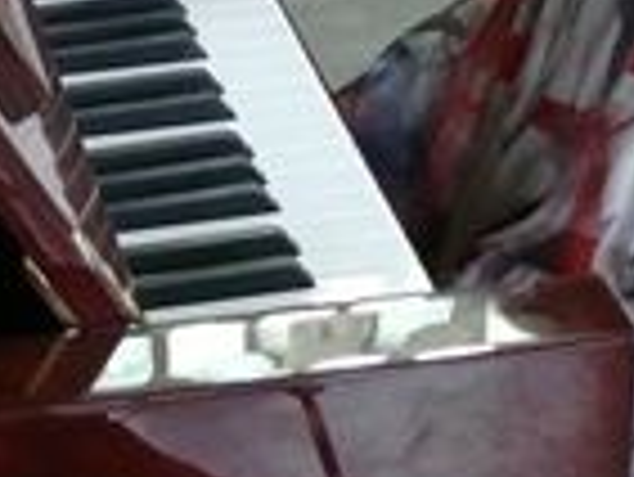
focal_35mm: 149
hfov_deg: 13.2
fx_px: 2731
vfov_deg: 9.2
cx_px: 378
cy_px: -531
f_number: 2.8
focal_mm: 7.4
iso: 400
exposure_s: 1/25
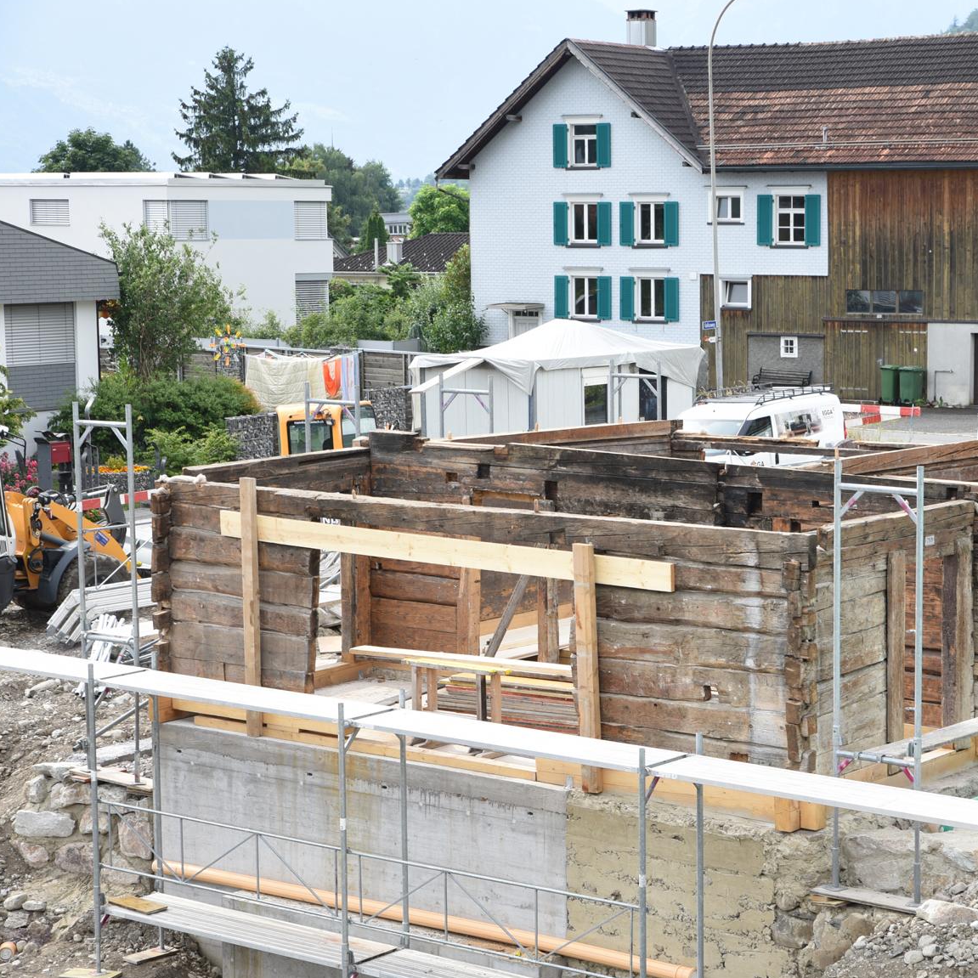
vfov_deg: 22.5
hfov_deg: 22.3
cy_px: 500
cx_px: 715
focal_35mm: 77
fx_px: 2461
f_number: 8
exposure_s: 1/250
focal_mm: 58
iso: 200
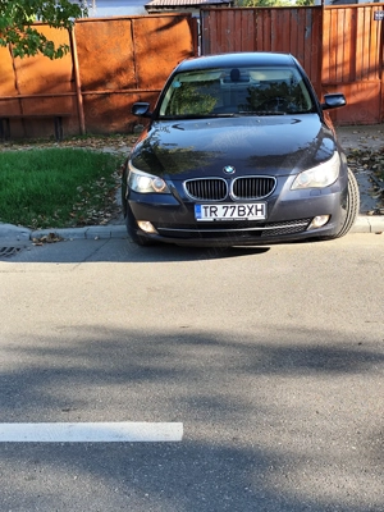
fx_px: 680
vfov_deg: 41.2
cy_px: 256
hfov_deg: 31.5
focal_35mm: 46
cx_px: 192
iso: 50
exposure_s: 1/153
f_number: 1.65
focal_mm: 6.19
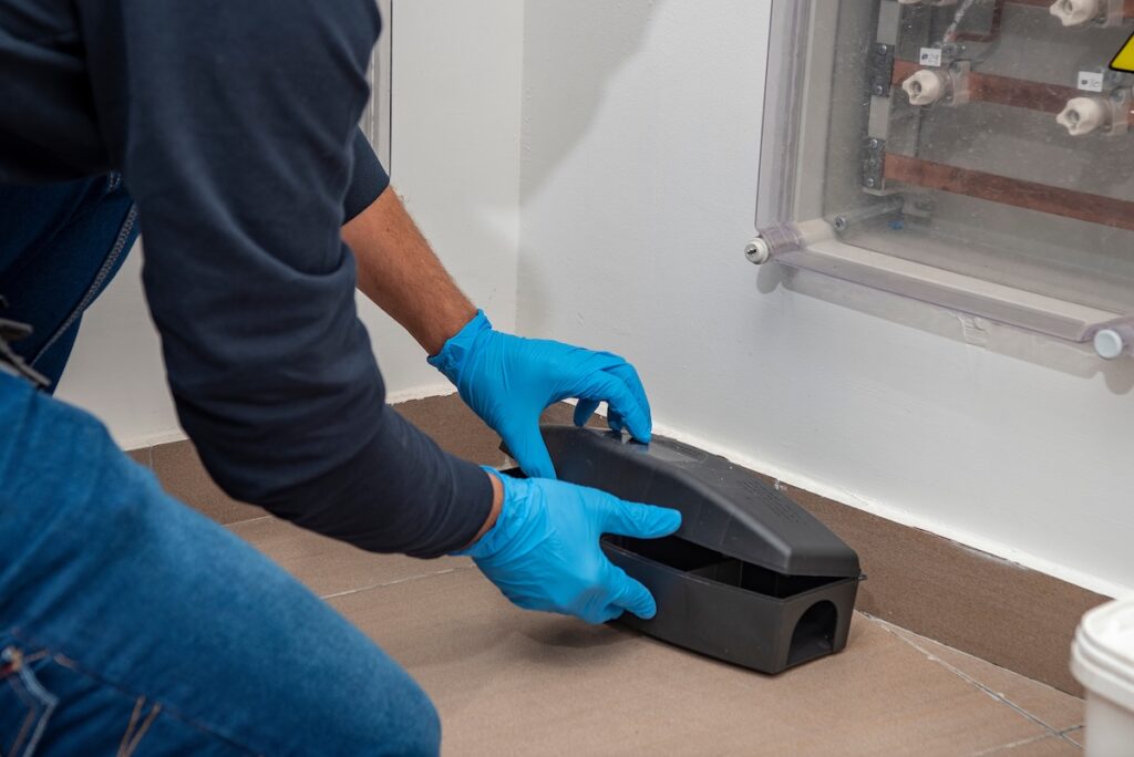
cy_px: 378
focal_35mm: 70
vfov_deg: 19.5
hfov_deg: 28.8
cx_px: 567
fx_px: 2206
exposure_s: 1/200
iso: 200
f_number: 7.1
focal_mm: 70
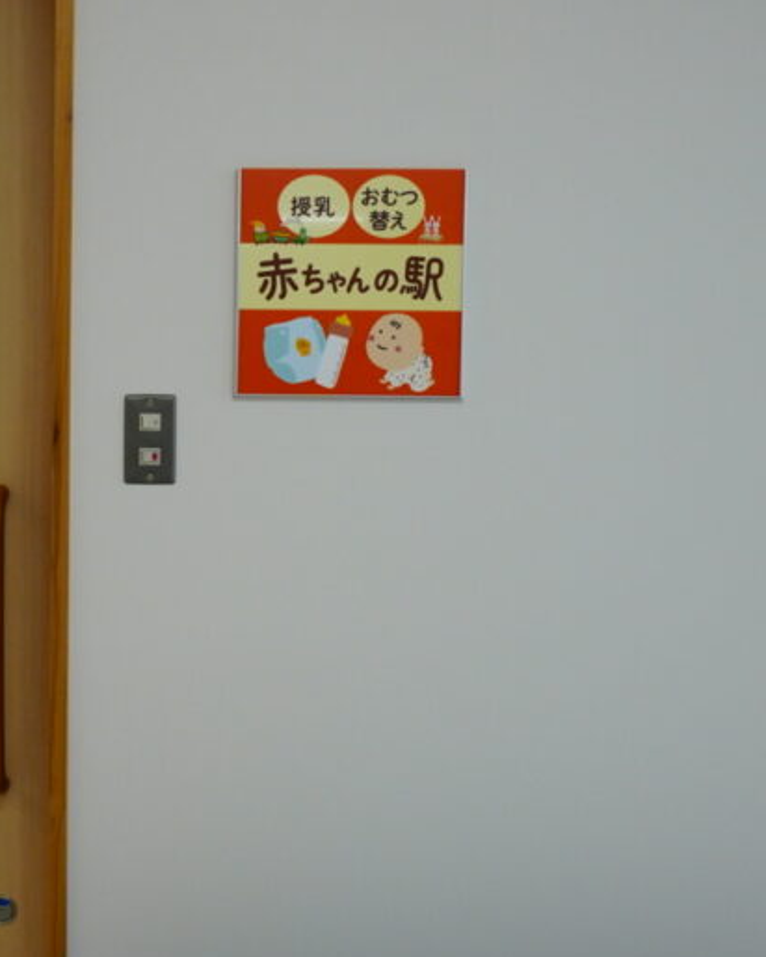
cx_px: 113
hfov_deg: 26.4
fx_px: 1587
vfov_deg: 33.5
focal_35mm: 56
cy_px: 557
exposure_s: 1/80
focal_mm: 16
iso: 400
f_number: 5.6
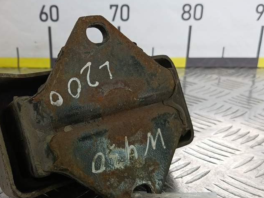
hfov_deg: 49.4
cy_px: 129
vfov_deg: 38.3
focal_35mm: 37
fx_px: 282
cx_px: 91
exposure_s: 1/100
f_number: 1.6
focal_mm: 4.11
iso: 110
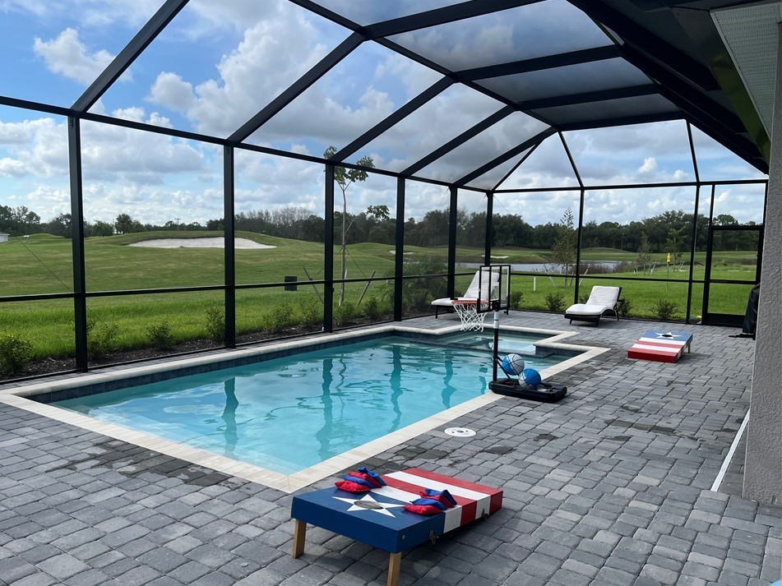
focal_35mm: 28
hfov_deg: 63.4
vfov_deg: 49.7
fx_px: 632
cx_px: 362
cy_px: 307
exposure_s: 1/1802
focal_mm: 5.1
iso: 50
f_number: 1.6
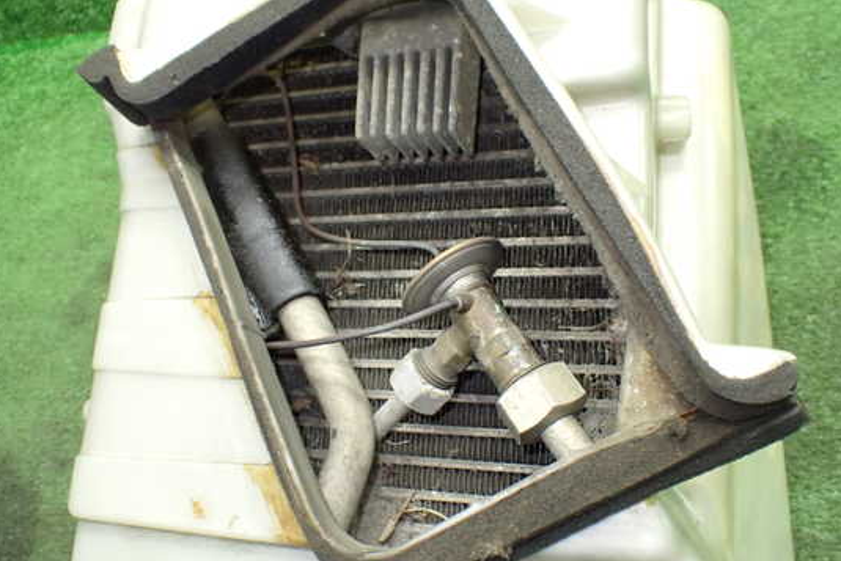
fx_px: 818
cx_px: 388
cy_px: 302
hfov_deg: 54.4
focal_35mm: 35
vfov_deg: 37.9
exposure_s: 1/80
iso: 800
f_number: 2.3
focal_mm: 5.4
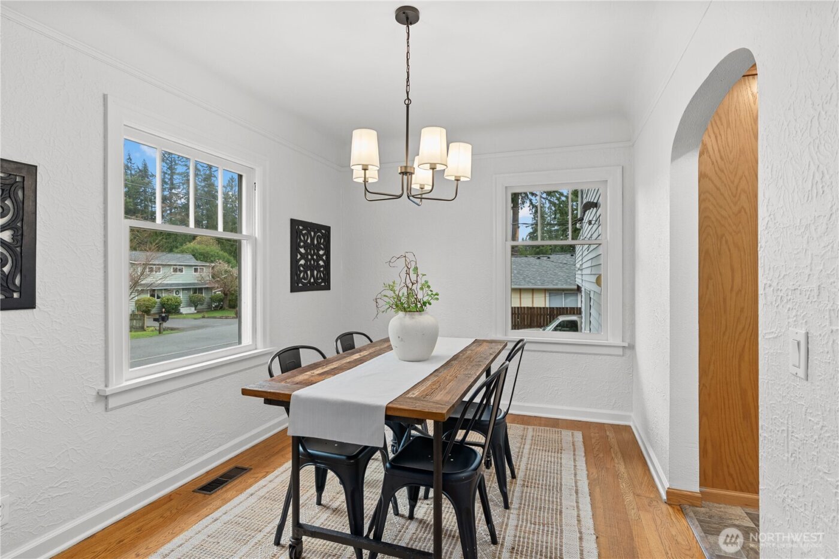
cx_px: 420
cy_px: 280
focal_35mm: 18
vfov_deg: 67.4
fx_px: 419
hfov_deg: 90.0
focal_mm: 18
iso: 640
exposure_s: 1/8
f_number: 9
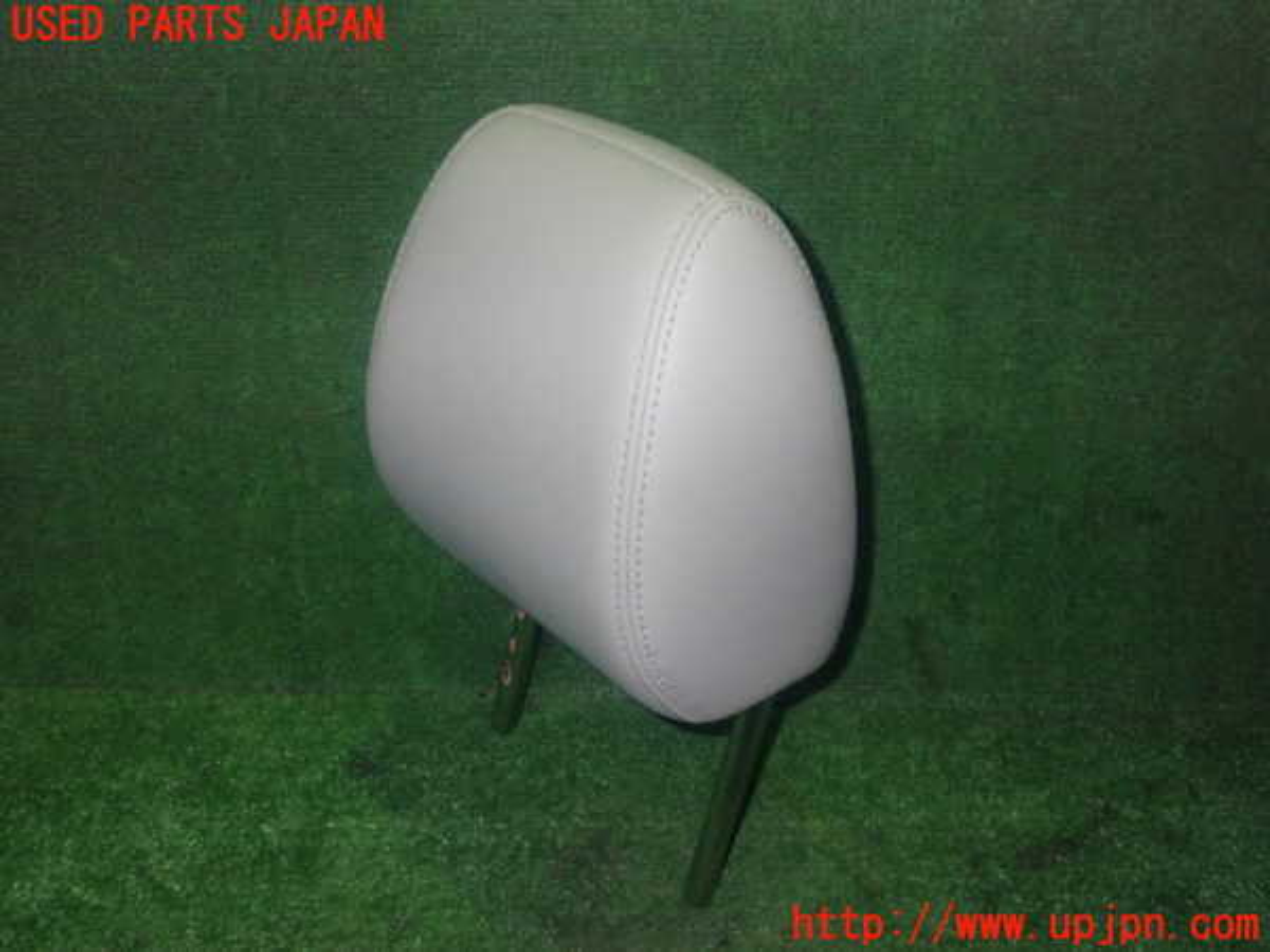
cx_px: 635
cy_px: 476
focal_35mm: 38
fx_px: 1394
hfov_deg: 49.0
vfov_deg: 37.7
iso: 800
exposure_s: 1/40
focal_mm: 6.83
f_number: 8
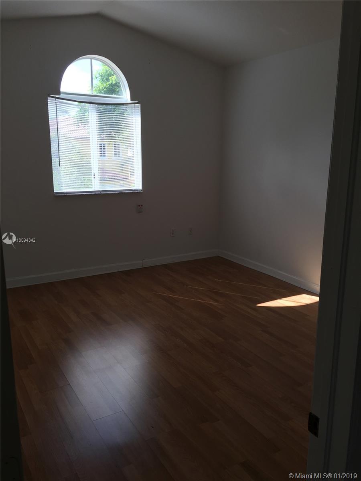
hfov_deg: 48.2
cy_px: 240
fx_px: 403
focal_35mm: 29
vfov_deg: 61.7
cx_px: 180
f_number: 2.2
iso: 32
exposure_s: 1/124
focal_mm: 4.15
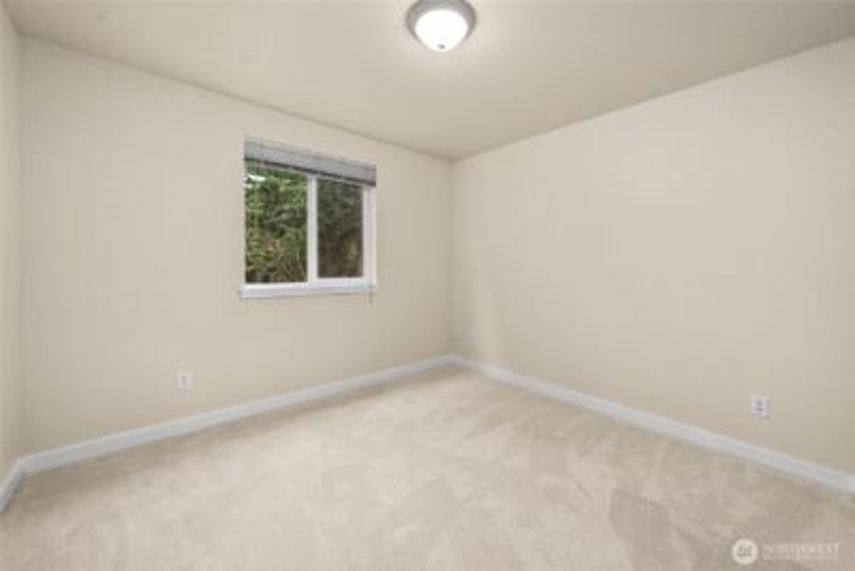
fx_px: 309
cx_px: 428
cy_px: 286
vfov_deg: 85.5
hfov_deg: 108.3
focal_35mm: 13
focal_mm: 13
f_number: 7.1
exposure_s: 1/60
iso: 200
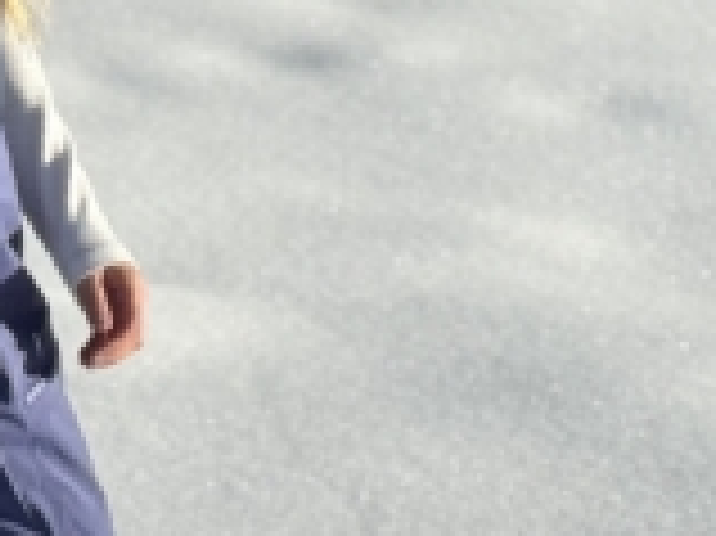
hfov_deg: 9.3
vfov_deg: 7.0
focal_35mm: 211
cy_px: 74
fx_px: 4361
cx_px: 14
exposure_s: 1/11364
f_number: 1.78
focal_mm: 6.76
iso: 80
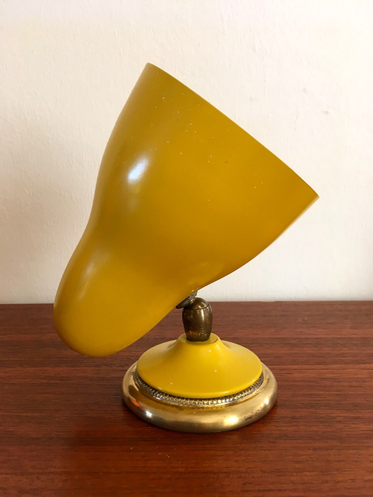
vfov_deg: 61.7
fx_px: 417
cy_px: 248
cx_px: 186
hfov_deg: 48.2
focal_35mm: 29
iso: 80
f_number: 2.2
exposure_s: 1/33
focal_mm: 4.15
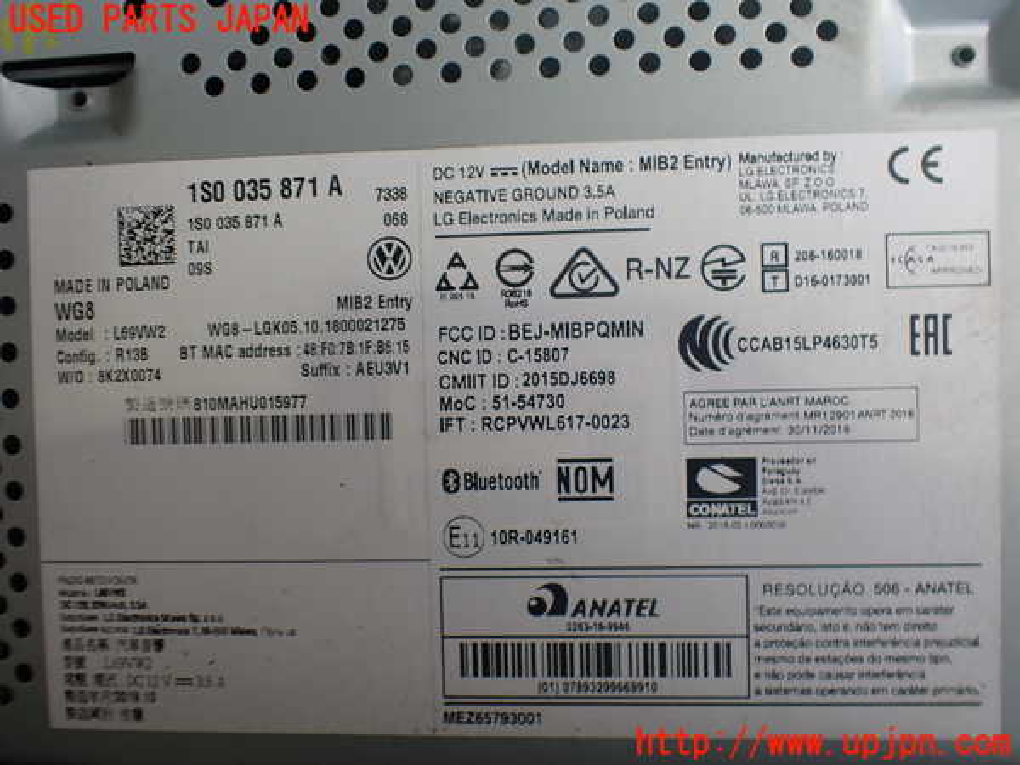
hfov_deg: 60.0
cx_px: 510
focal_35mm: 30
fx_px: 884
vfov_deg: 46.8
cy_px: 382
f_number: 2.3
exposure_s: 1/125
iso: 160
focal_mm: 5.4
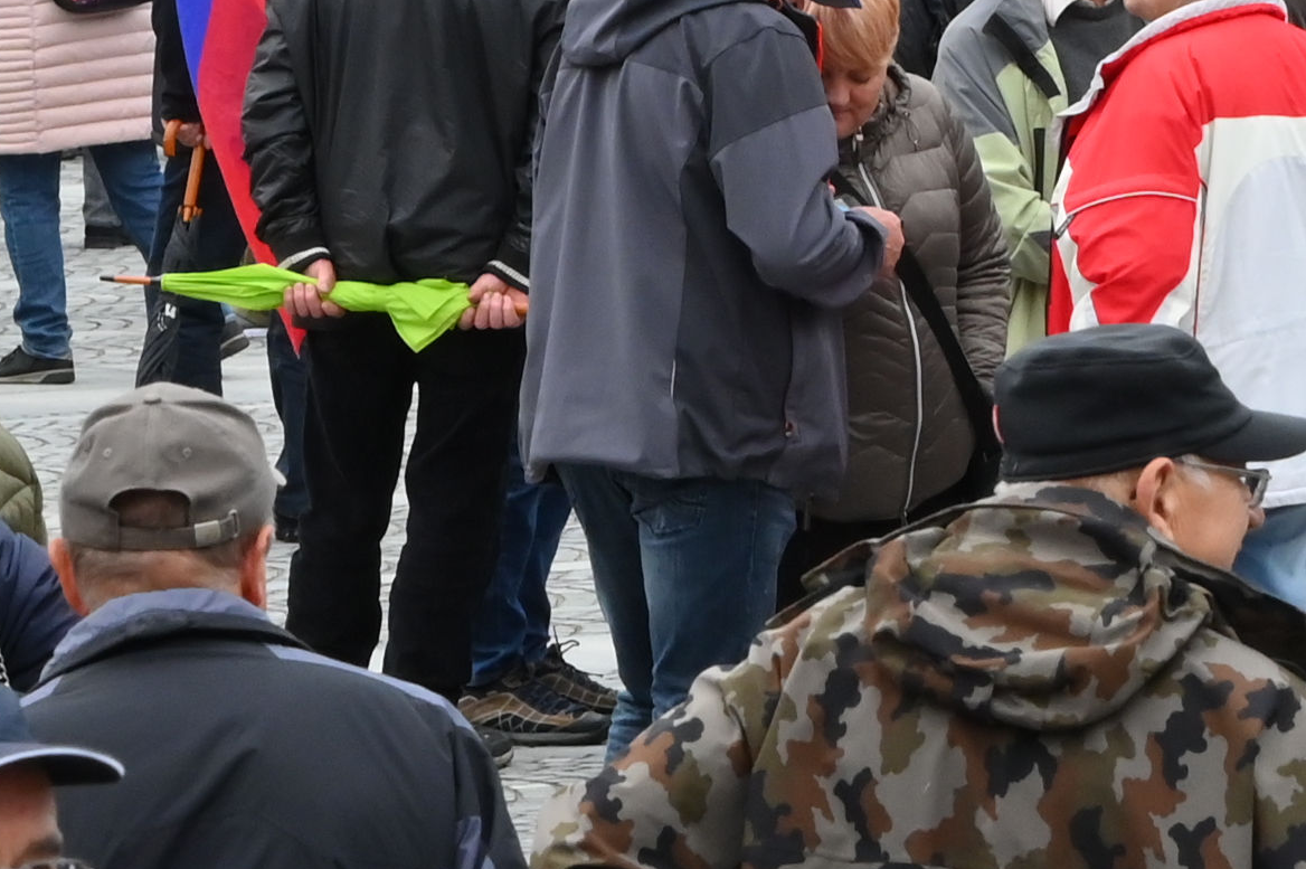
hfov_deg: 3.9
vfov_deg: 2.6
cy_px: 108
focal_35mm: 528
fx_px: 19141
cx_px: 753
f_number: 14
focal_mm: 102
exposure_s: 1/250
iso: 1250
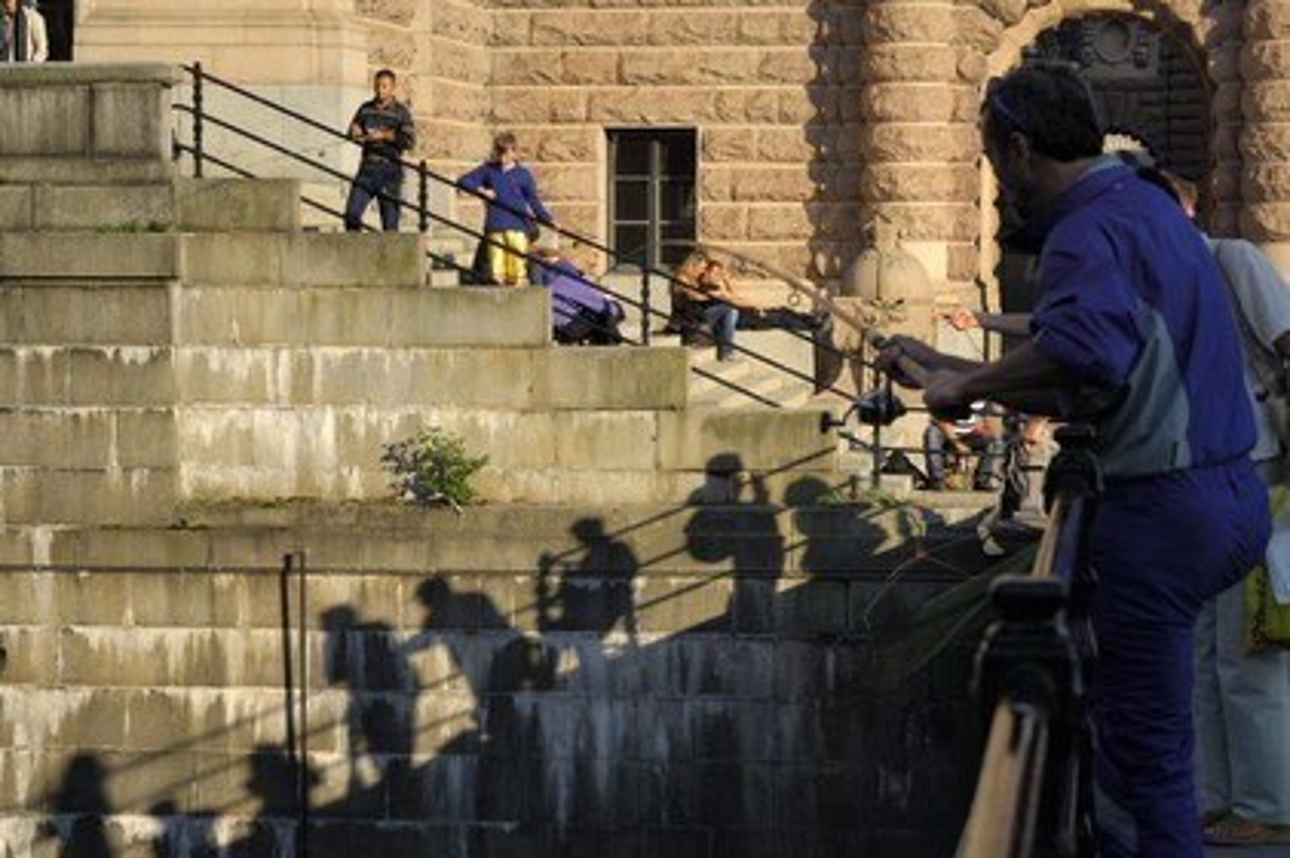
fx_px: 3759
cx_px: 645
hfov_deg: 19.5
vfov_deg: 13.0
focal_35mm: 105
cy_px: 429
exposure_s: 1/125
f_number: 11
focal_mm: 70
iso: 100
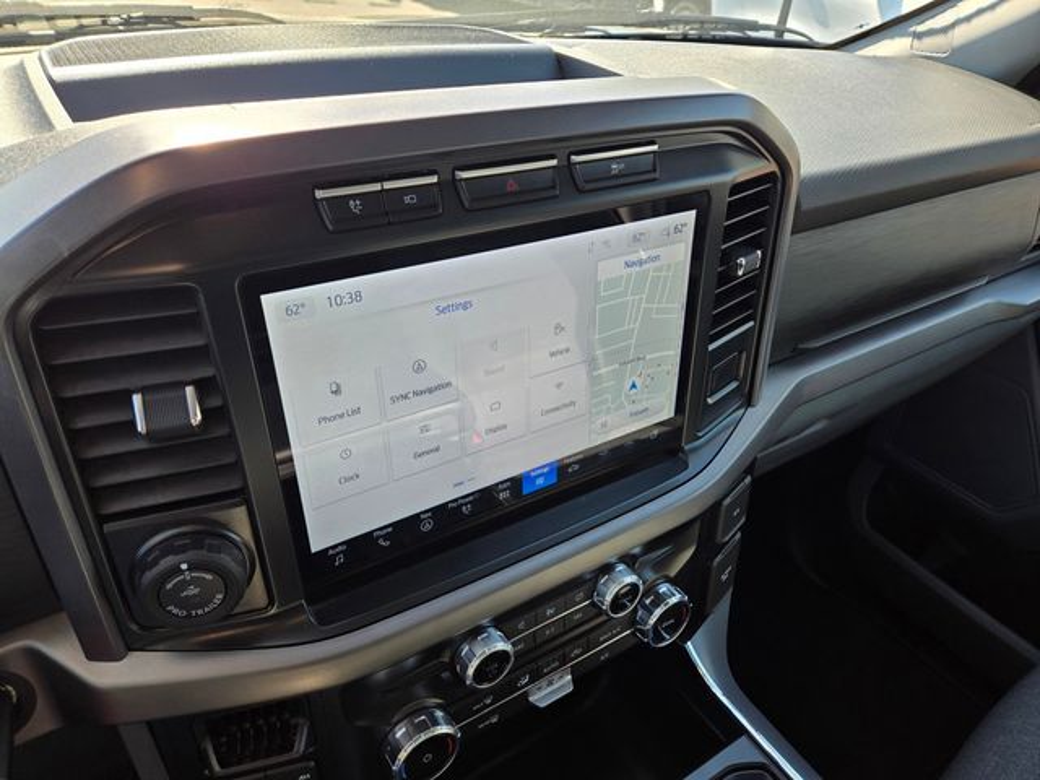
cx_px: 520
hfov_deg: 73.9
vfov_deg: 58.9
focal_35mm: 23
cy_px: 390
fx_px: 691
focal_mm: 5.4
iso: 25
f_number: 1.8
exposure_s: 1/181
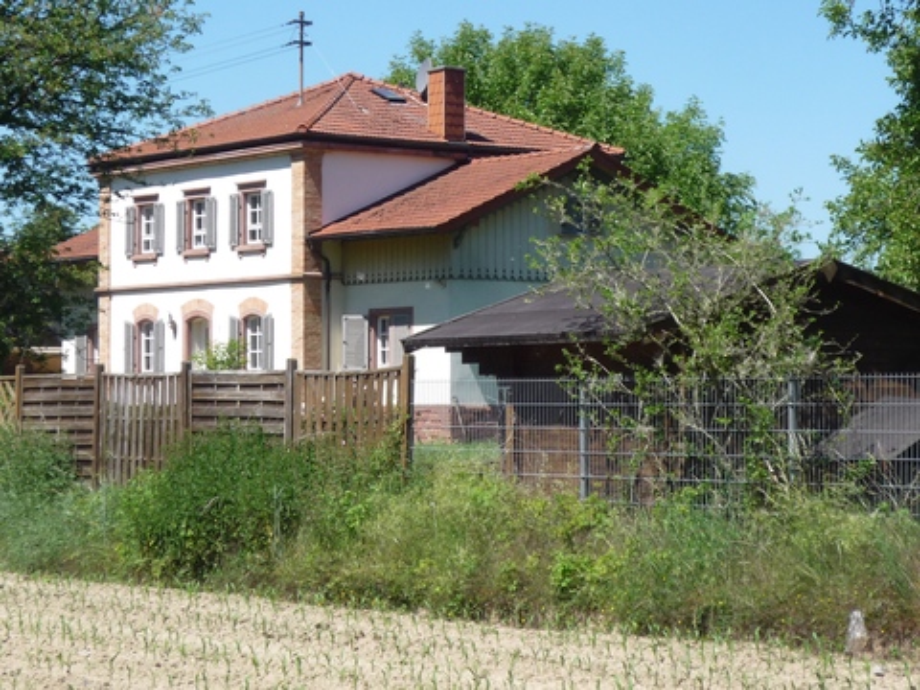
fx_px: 2870
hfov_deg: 18.2
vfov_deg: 13.7
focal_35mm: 108
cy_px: 345
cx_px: 460
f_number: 5.6
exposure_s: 1/400
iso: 100
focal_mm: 13.6
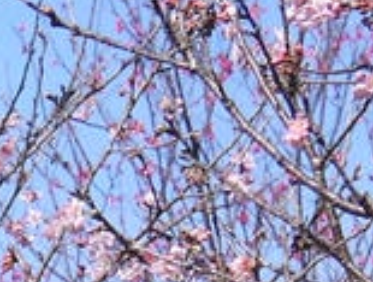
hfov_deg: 6.0
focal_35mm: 309
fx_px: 3337
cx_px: -712
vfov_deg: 4.5
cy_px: 976
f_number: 4.5
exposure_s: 1/640
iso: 160
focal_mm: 20
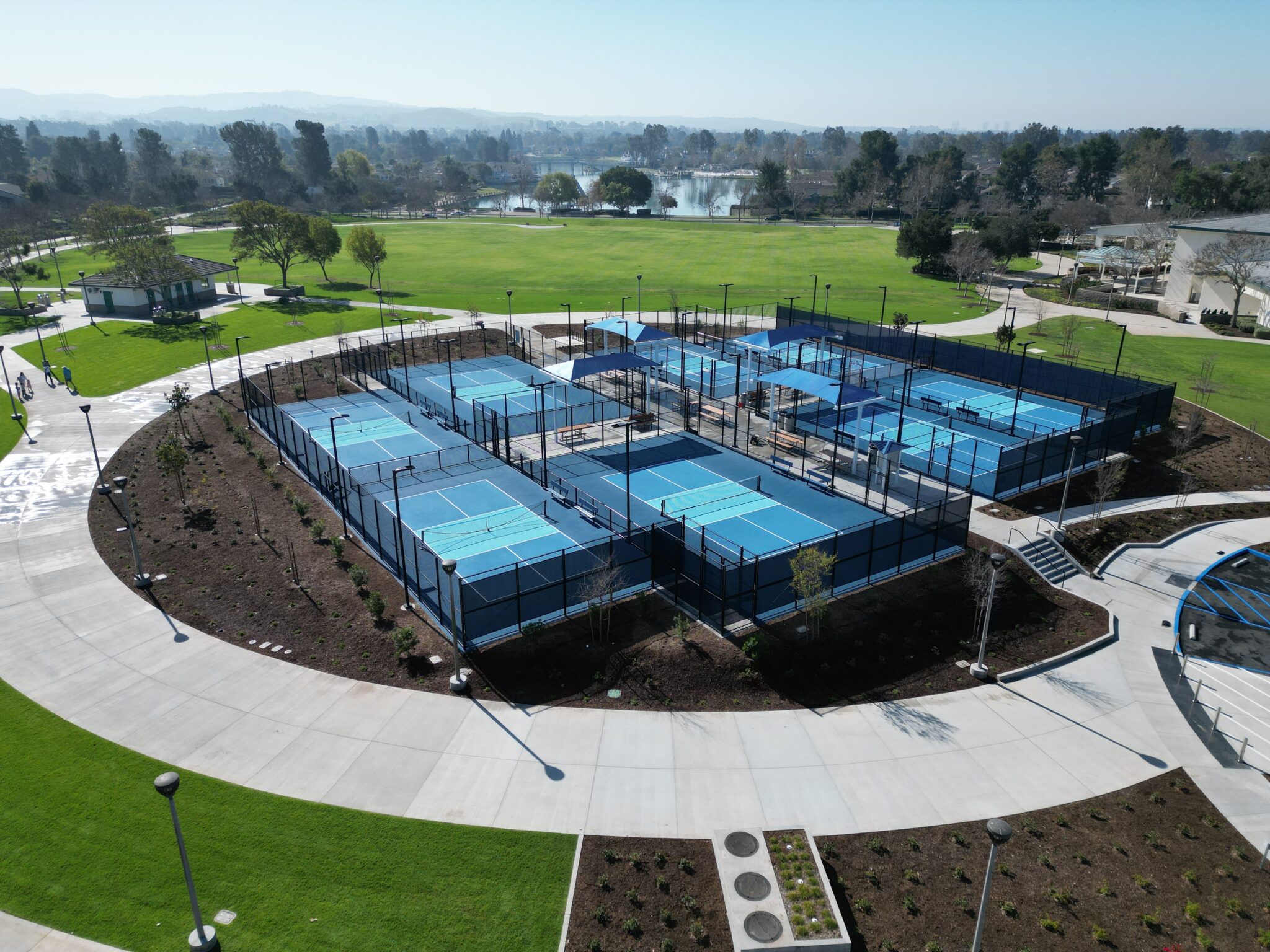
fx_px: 881
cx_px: 635
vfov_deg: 56.8
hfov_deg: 71.6
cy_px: 476
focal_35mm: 24
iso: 140
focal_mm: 6.72
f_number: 1.7
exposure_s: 1/4000
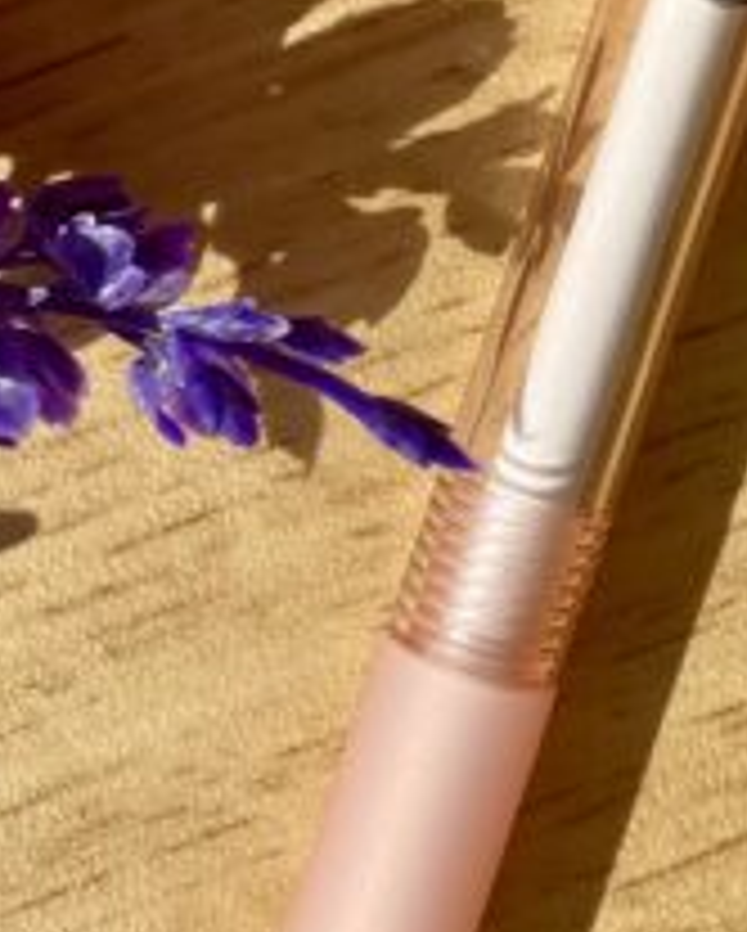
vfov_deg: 19.1
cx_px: 594
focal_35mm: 98
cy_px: 27
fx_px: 2704
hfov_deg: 15.6
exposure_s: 1/3509
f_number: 1.6
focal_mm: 4.2
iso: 32
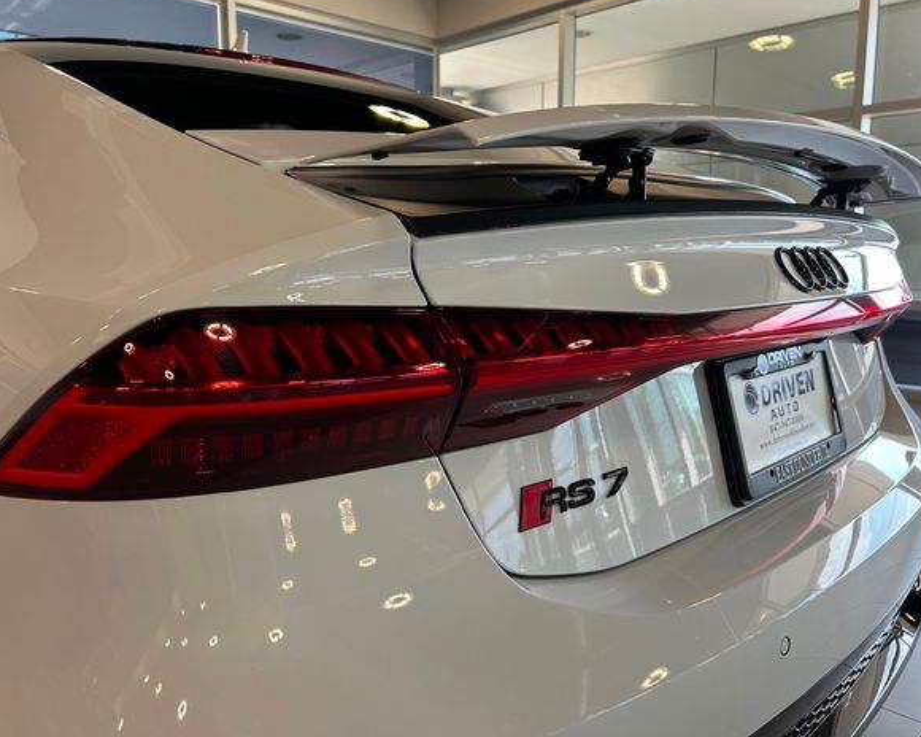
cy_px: 357
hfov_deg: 62.2
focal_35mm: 28
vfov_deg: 51.5
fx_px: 763
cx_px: 454
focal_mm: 5.7
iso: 40
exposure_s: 1/242
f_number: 1.5
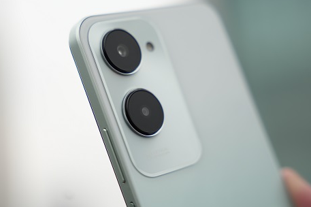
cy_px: 89
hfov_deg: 22.2
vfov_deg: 14.8
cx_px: 148
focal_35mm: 92
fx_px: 794
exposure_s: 1/160
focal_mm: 70
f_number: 2.8
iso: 160
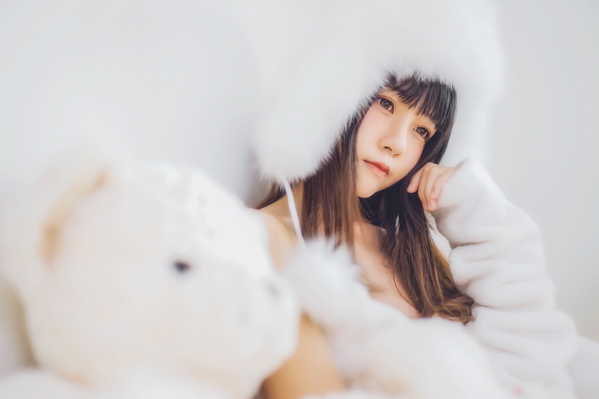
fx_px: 832
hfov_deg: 39.6
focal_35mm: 50
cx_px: 300
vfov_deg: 27.0
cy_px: 200
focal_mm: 50
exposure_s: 1/200
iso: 200
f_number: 1.4
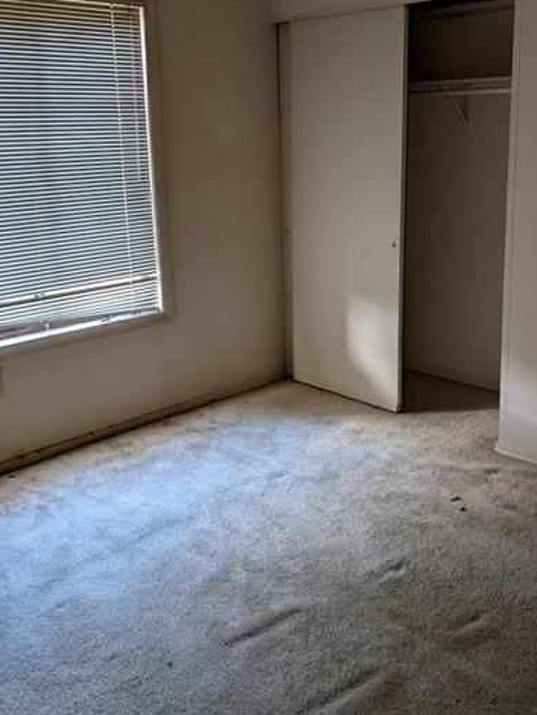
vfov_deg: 51.0
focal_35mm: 36
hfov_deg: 39.7
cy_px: 292
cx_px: 298
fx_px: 743
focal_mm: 6.9
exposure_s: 1/233
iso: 439
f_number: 1.68
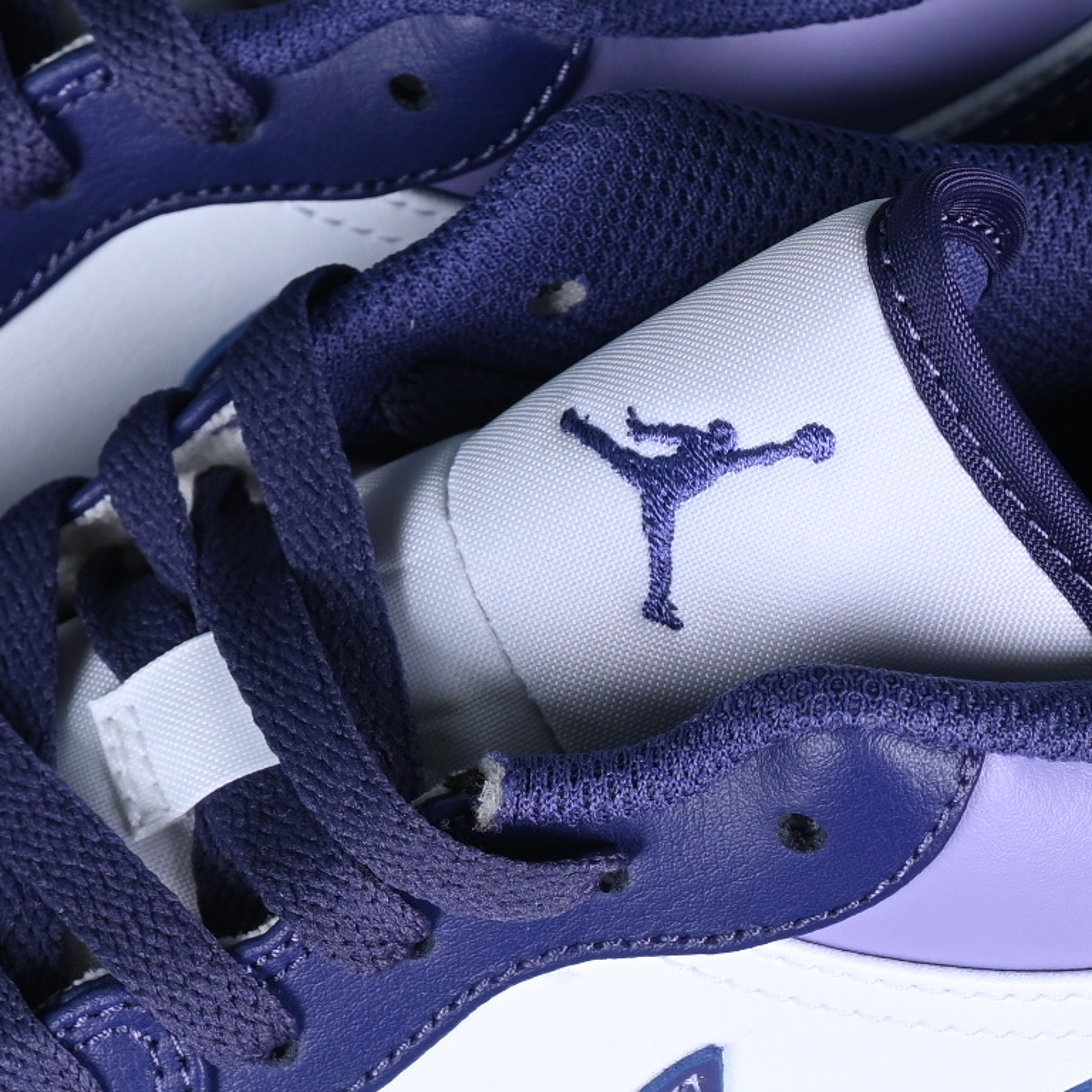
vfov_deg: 7.6
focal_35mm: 231
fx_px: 8244
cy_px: 644
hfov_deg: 7.6
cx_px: 247
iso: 160
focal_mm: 50
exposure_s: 1/60
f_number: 6.3
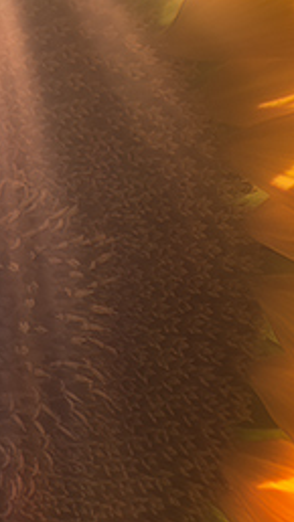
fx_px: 6005
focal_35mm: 433
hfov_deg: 2.8
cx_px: 370
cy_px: 22
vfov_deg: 5.0
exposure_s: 1/320
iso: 100
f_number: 22
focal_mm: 52
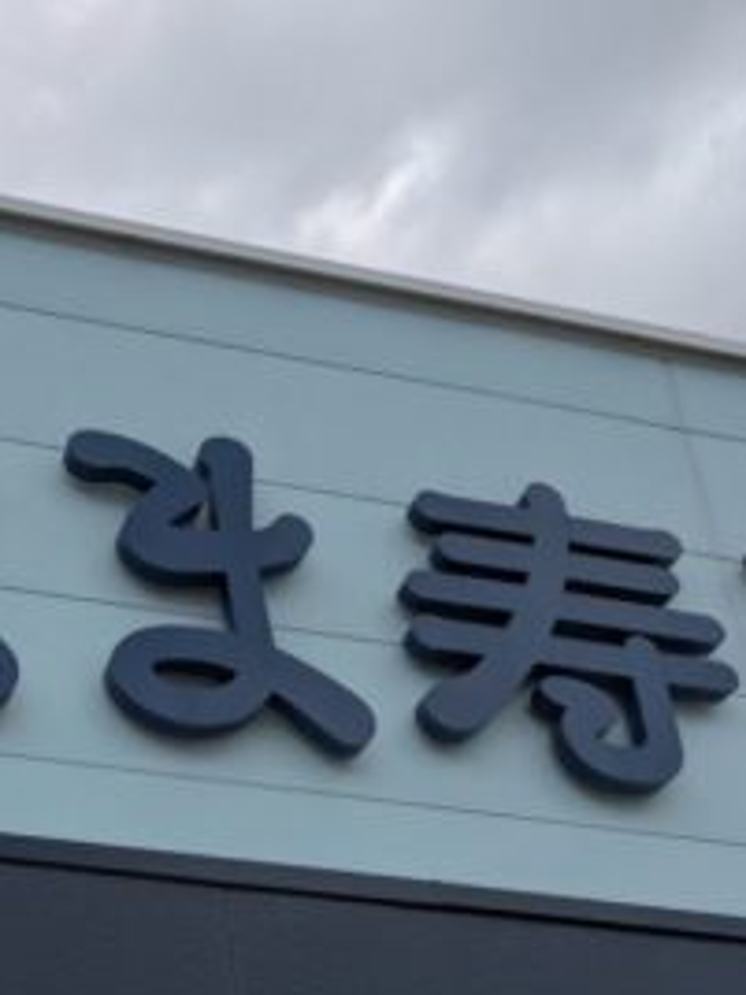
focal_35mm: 57
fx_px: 1638
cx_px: 15
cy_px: 980
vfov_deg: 31.4
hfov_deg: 24.6
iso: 35
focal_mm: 5.43
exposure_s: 1/2959
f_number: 1.89
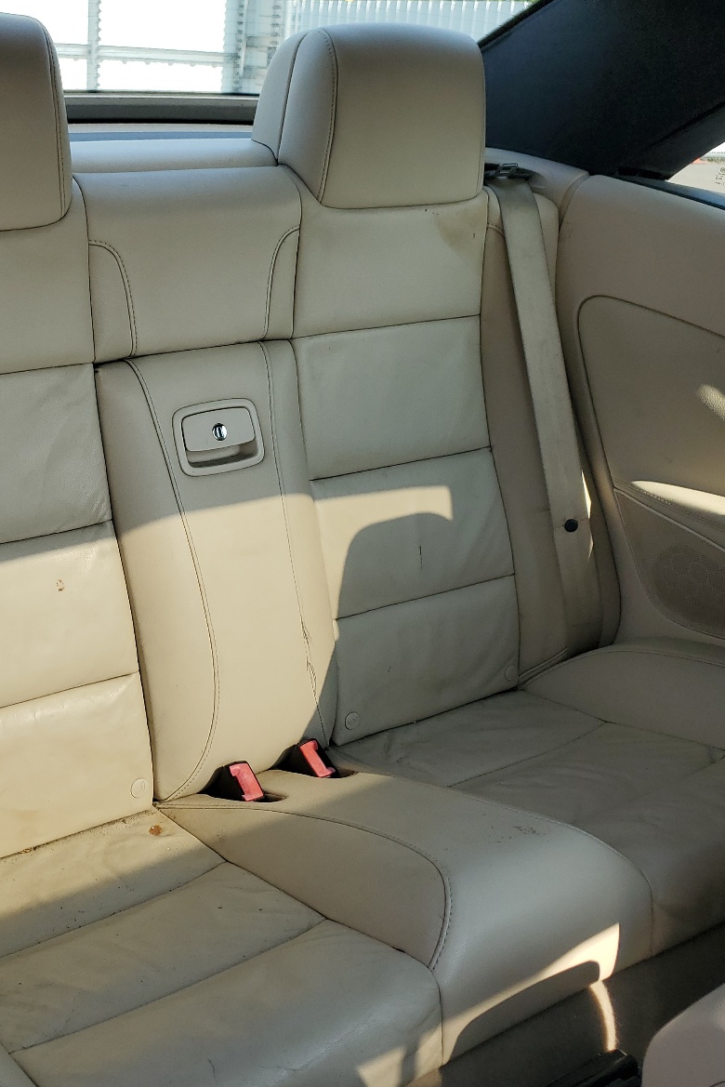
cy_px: 546
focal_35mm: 37
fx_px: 1117
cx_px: 148
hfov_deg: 34.9
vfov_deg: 51.9
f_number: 1.5
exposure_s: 1/909
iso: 50
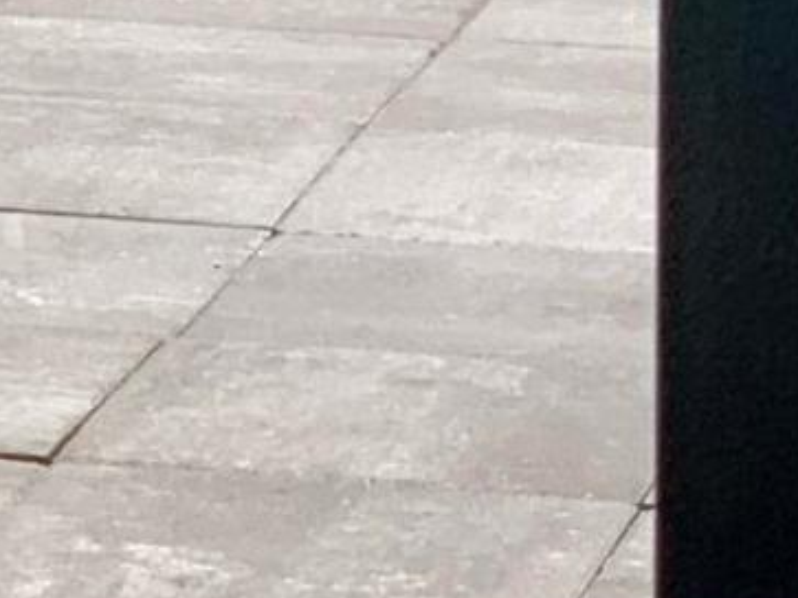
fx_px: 9518
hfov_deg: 4.7
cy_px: -910
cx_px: -897
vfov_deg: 3.5
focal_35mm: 413
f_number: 2.4
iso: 16
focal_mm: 6
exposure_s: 1/2083
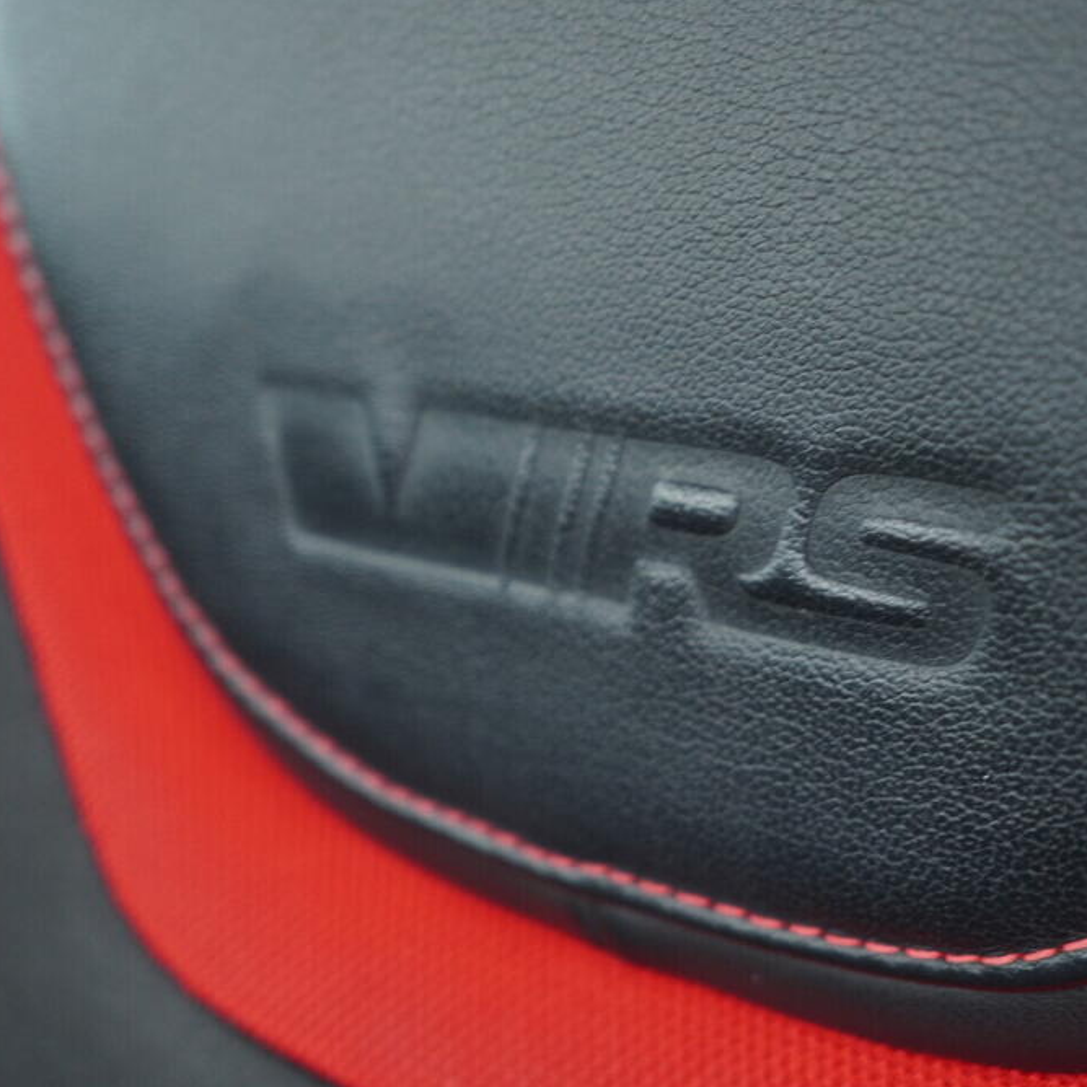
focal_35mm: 47
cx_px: 580
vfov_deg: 36.1
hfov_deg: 36.0
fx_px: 1670
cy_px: 537
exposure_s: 1/40
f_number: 2.8
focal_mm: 24
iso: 640
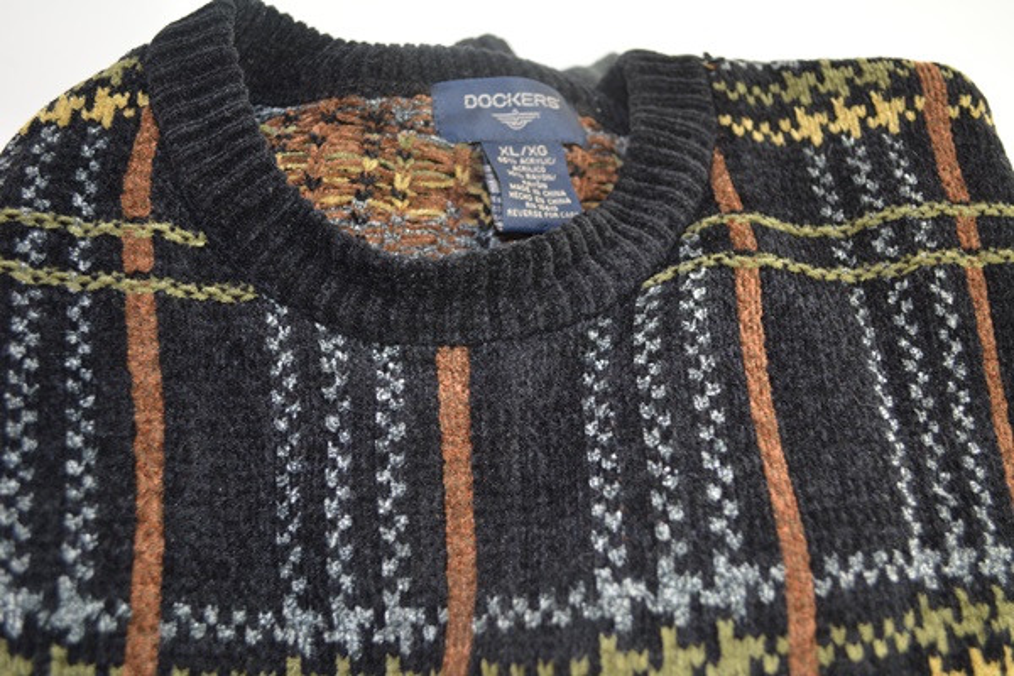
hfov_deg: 57.2
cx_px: 507
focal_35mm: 33
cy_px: 338
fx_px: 929
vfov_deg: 40.0
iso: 450
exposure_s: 1/60
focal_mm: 22
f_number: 4
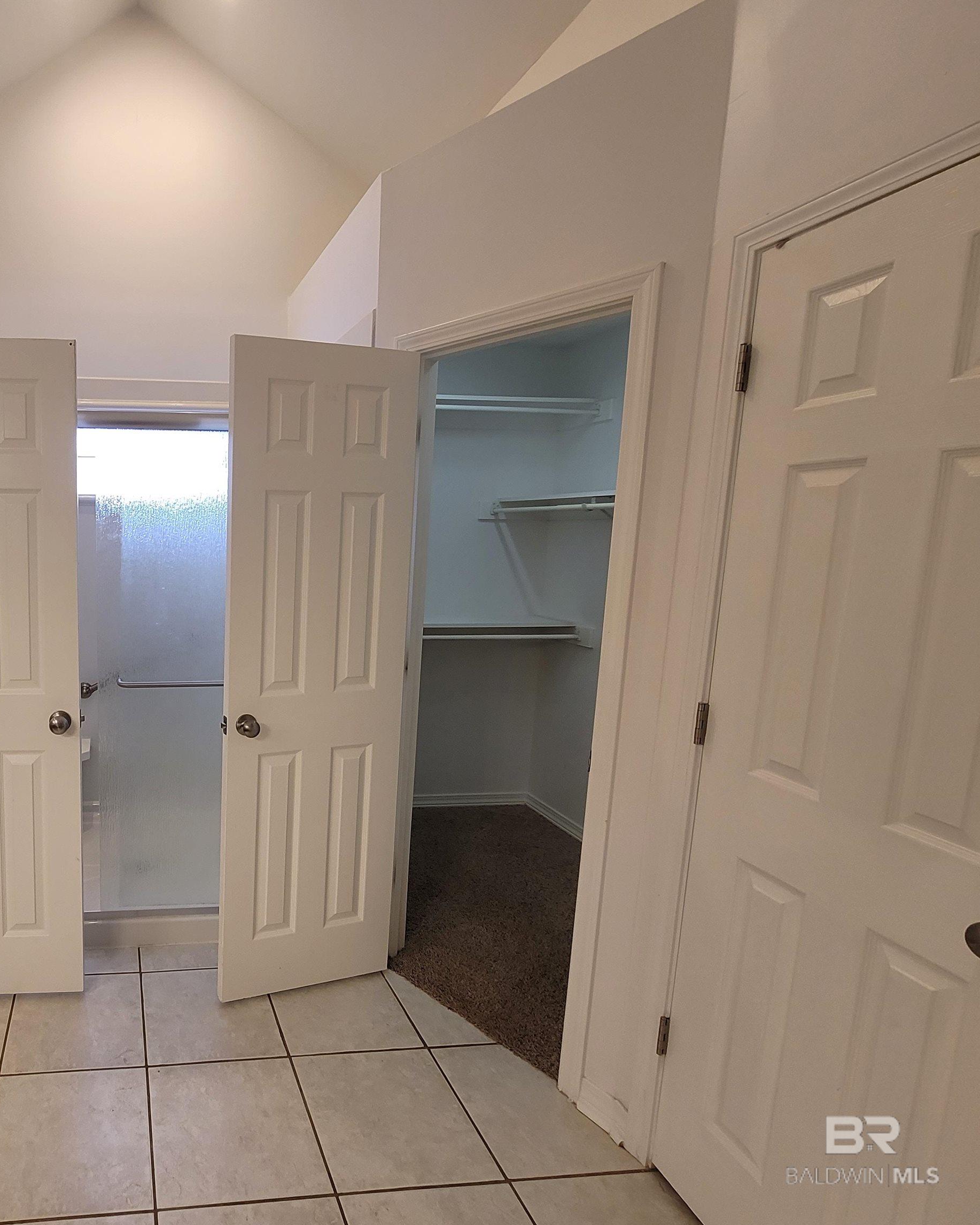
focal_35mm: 17
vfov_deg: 89.6
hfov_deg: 68.4
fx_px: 616
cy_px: 613
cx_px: 176
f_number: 2.2
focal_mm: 2.2
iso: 160
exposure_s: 1/60
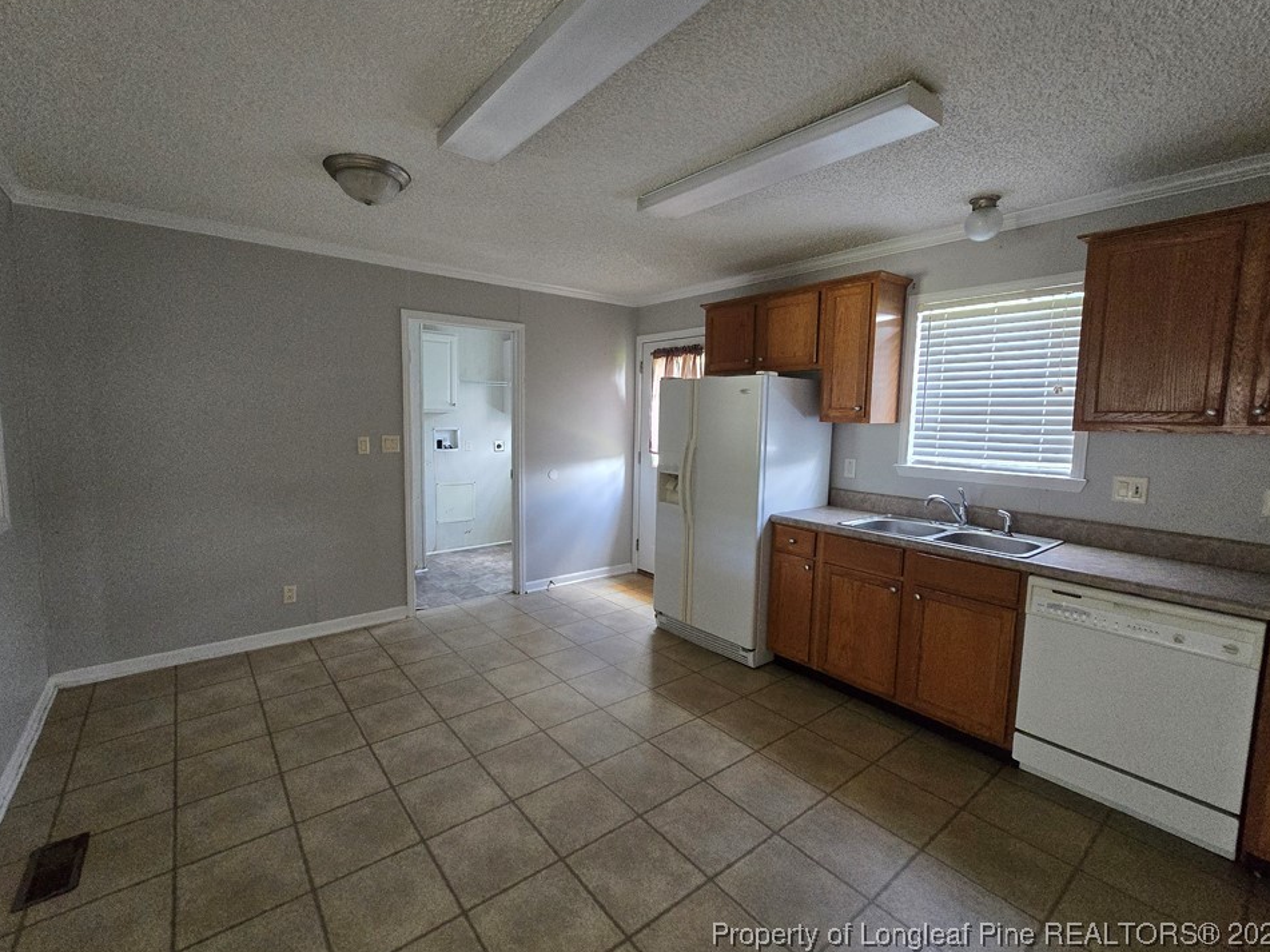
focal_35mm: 14
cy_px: 451
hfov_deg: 102.0
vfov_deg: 85.6
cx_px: 614
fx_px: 514
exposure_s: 1/60
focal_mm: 2.2
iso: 800
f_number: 2.2
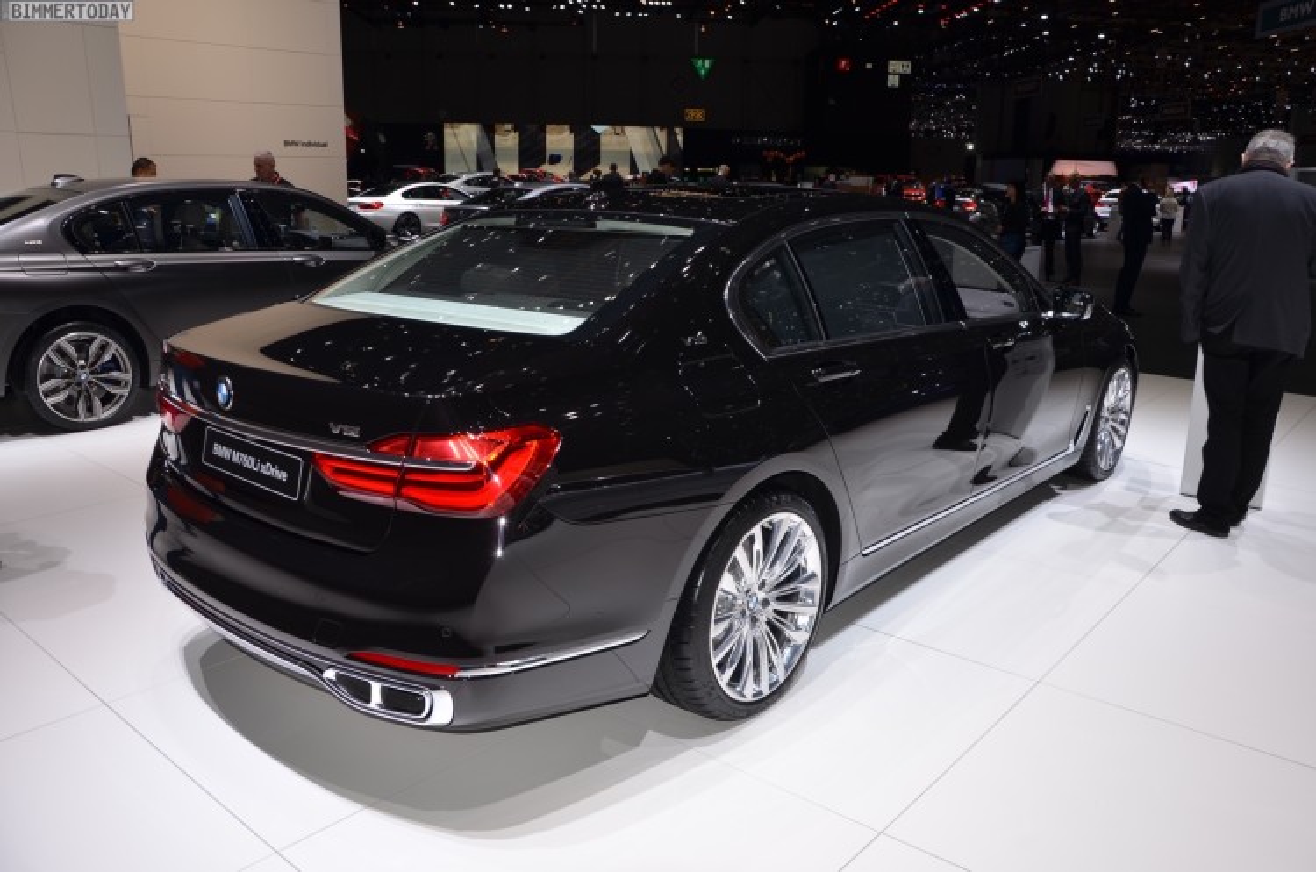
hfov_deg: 67.5
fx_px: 985
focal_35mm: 27
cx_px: 658
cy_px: 436
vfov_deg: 47.8
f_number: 5
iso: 100
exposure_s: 1/200
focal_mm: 18
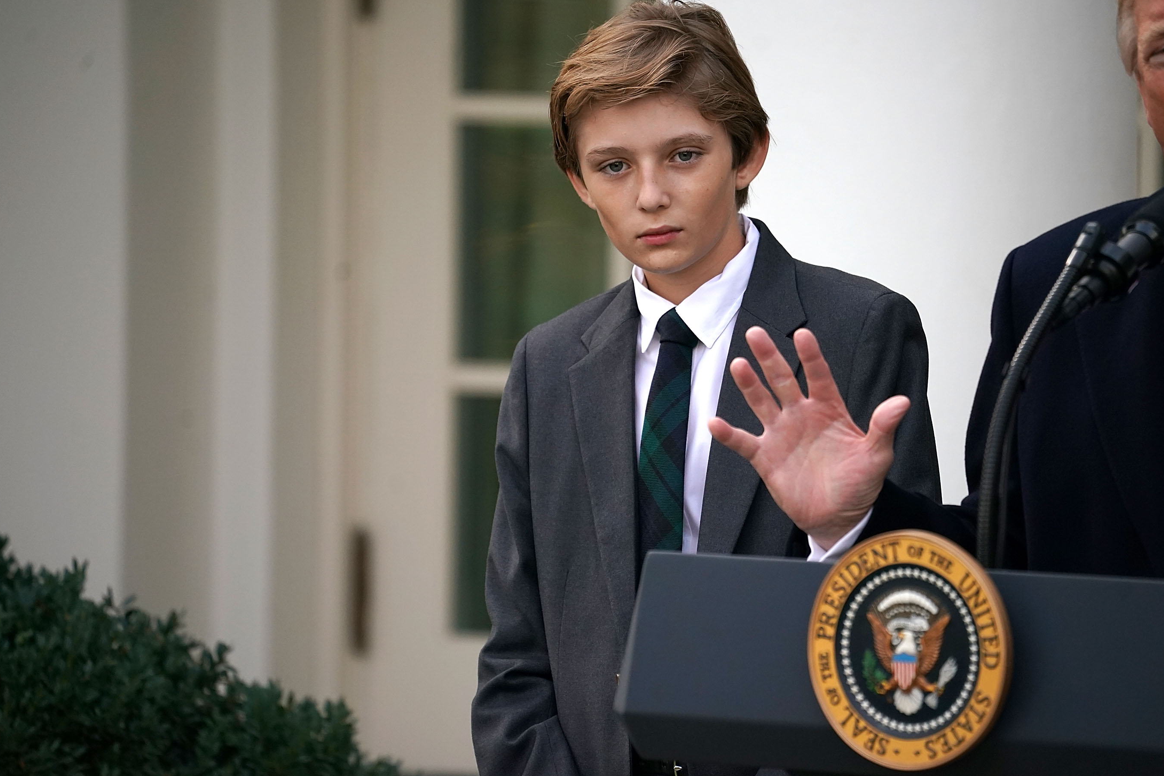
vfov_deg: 3.1
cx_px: 632
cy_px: 403
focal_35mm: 443
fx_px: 14323
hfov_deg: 4.7
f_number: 5.6
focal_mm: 400
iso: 1600
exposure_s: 1/2000
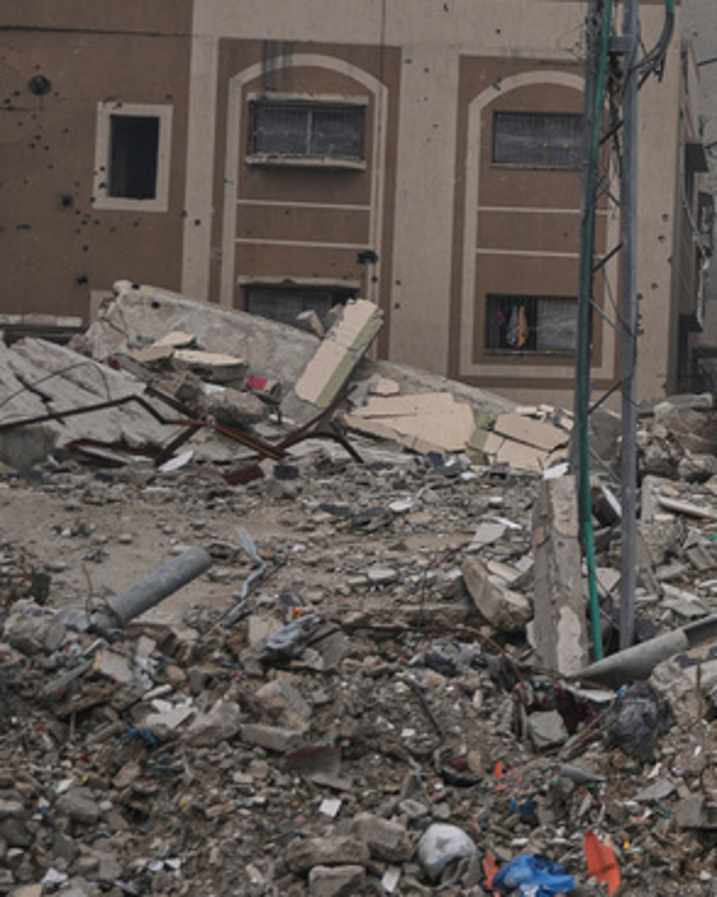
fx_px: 2708
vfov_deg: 18.8
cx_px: 1073
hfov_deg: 14.1
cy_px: 423
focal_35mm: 102
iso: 160
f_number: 2.8
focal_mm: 39
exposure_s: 1/800
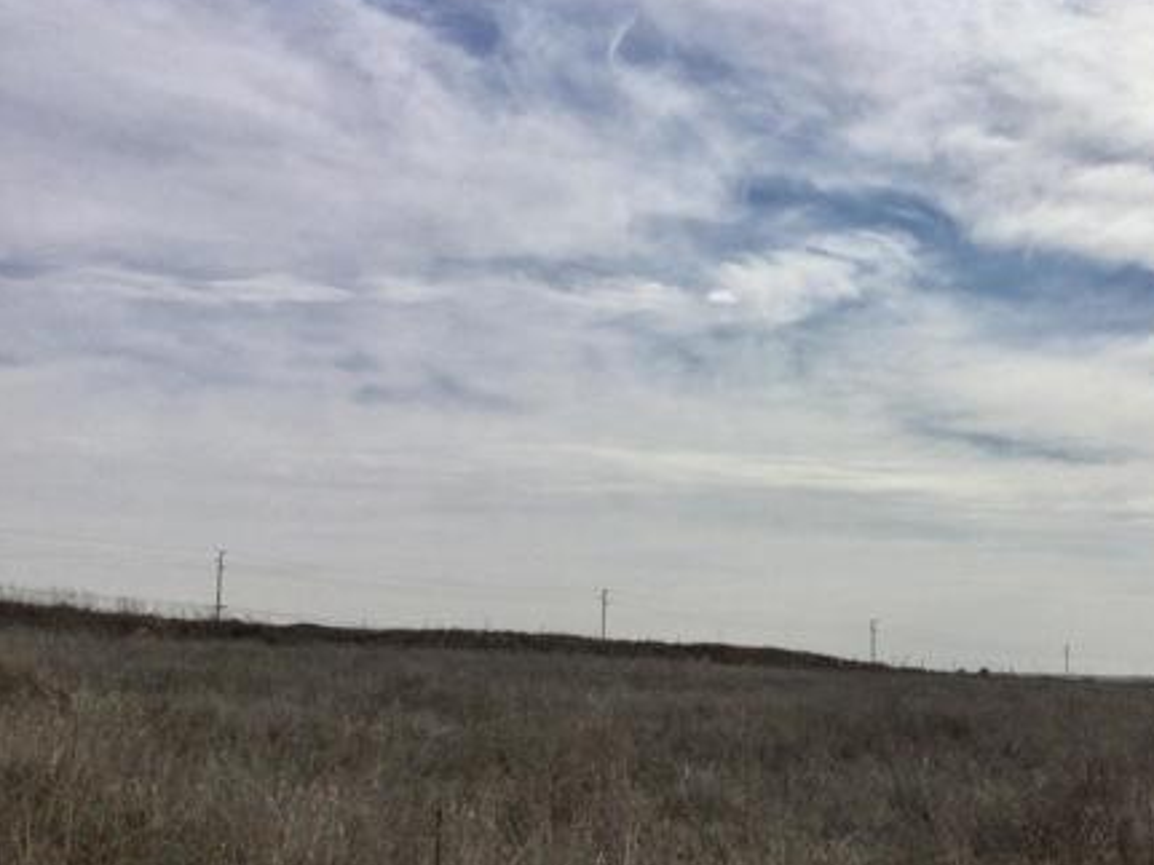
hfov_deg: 40.2
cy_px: 501
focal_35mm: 46
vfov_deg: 31.4
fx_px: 1533
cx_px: 849
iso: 25
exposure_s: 1/4808
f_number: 2.4
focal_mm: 3.3
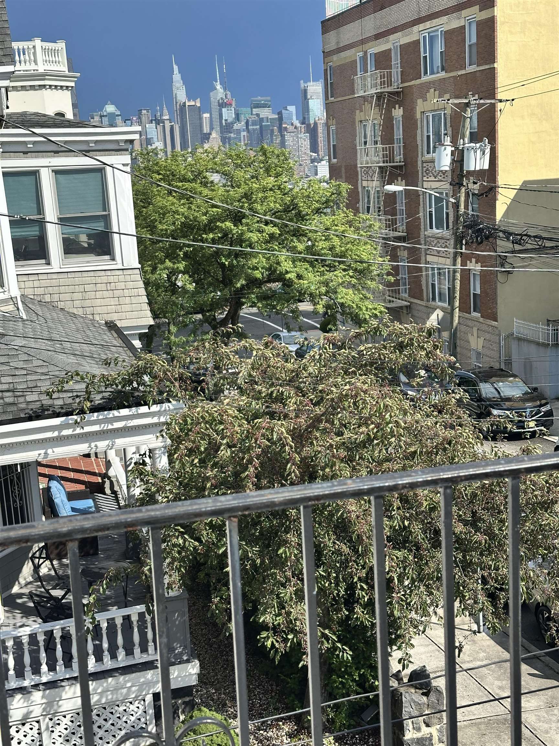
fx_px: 1034
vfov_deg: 39.7
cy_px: 373
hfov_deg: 30.3
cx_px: 280
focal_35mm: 48
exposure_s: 1/2469
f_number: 1.78
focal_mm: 6.86
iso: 64
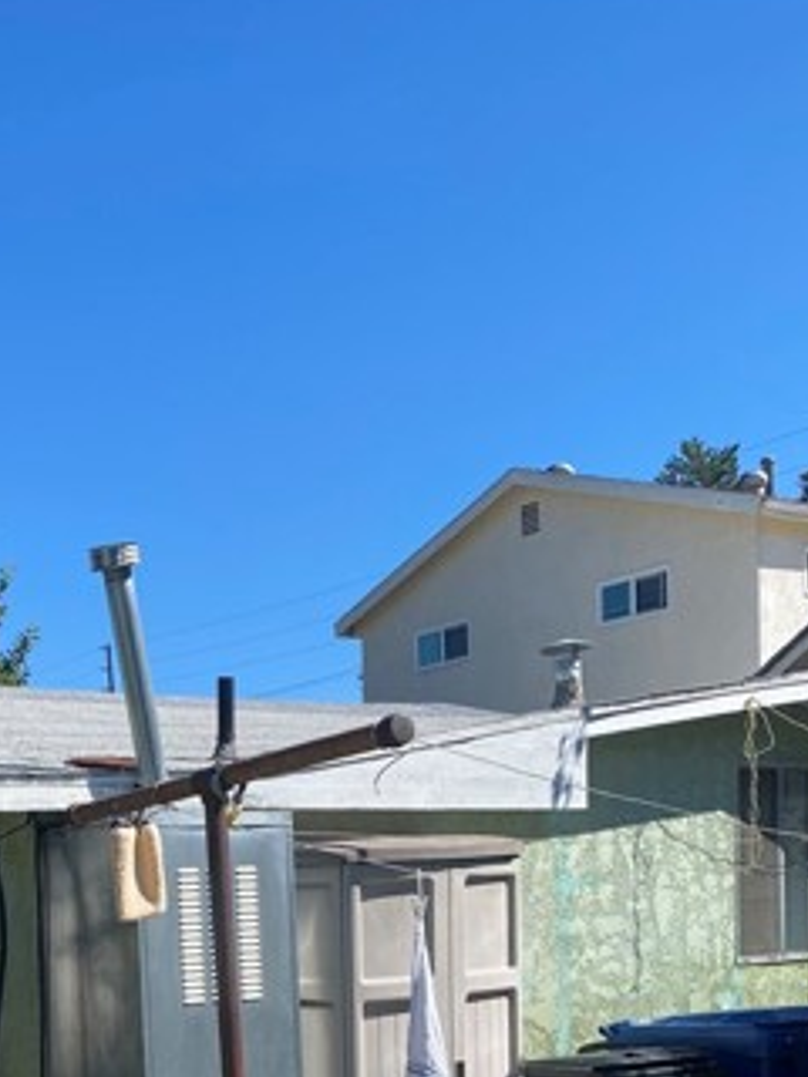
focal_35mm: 52
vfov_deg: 34.2
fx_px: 1618
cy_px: 1027
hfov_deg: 27.2
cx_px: 98
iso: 32
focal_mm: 4.25
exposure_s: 1/2625
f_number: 1.8
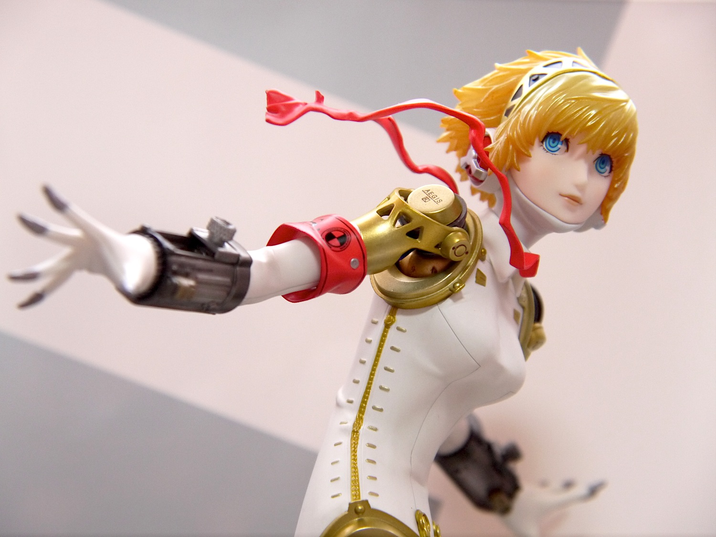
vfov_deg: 21.6
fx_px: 1407
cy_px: 268
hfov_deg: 28.6
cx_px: 358
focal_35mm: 68
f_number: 5.2
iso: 800
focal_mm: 34
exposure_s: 1/50
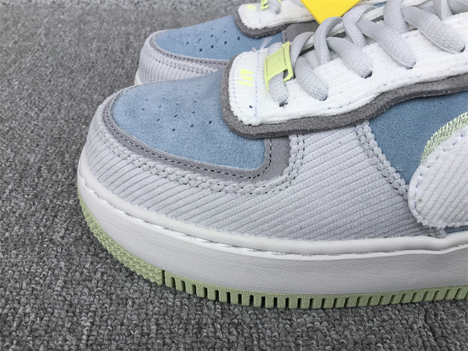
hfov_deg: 58.4
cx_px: 234
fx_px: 419
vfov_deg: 45.4
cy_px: 176
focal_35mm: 31
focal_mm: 3.3
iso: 25
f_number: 2.4
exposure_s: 1/392
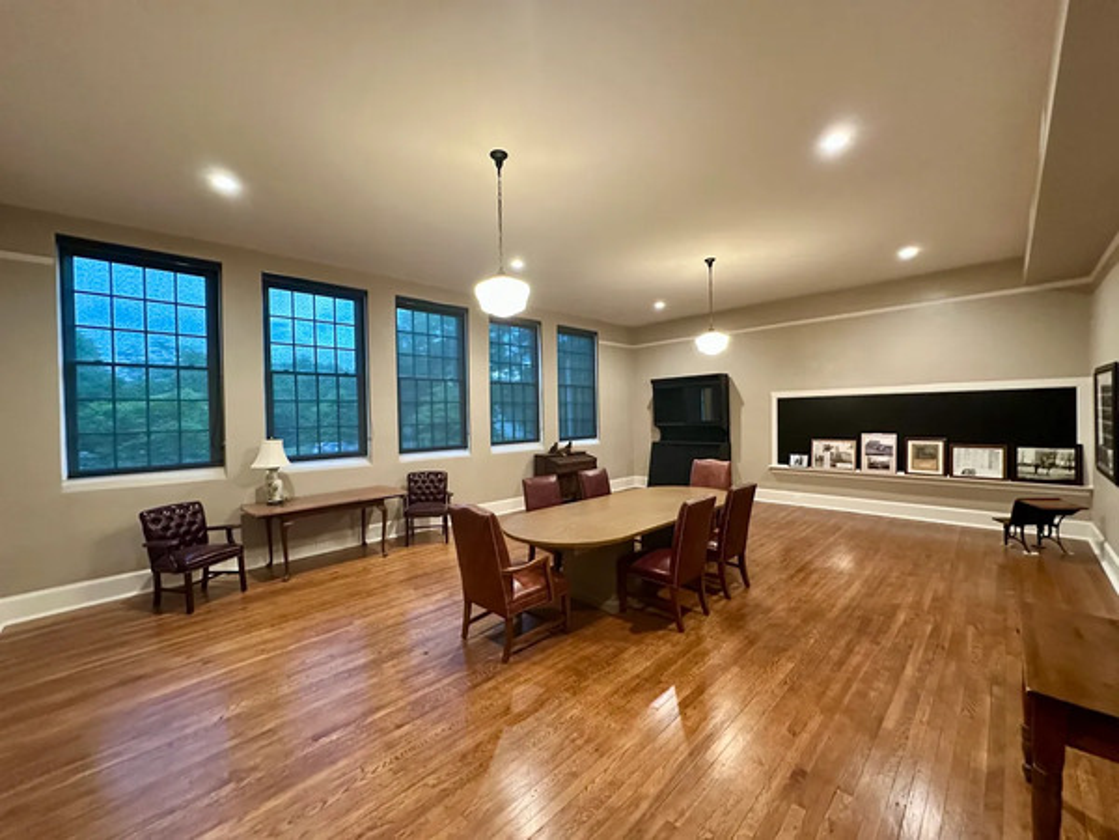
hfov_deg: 102.1
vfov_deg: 85.7
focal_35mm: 14
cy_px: 420
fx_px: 453
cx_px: 560
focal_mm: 2.22
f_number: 2.2
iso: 800
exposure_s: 1/60
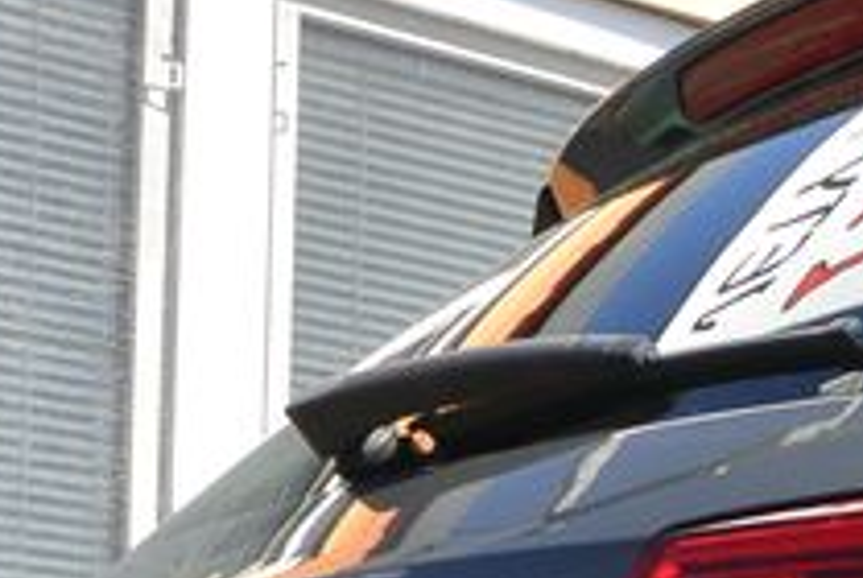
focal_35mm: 132
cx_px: 1854
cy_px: 1096
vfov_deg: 9.8
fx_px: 3169
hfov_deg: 13.0
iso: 160
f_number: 6.3
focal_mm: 10
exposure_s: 1/250
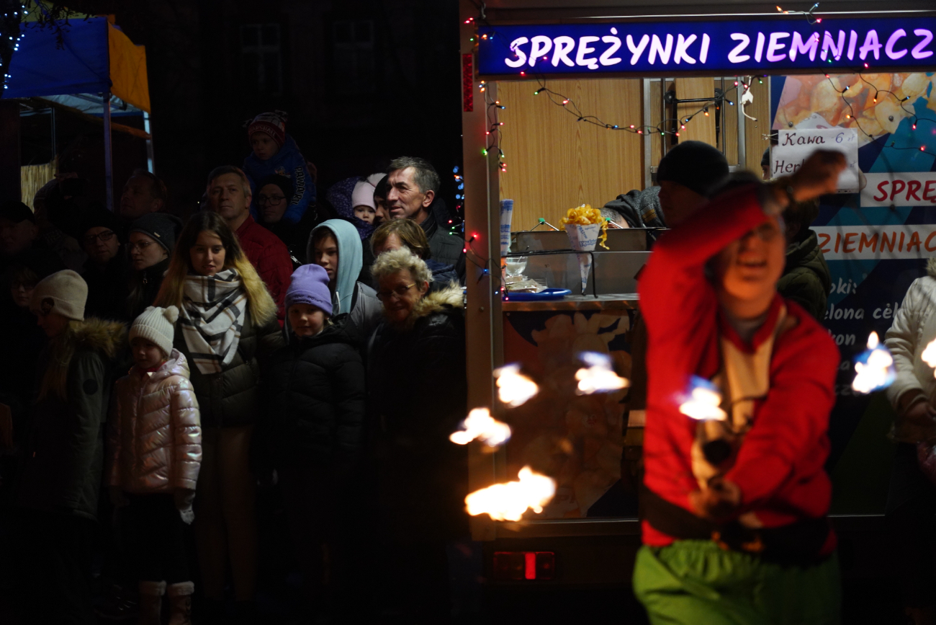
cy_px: 312
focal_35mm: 105
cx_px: 468
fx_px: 2730
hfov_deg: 19.5
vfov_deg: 13.0
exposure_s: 1/125
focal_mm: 105
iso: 5000
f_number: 4
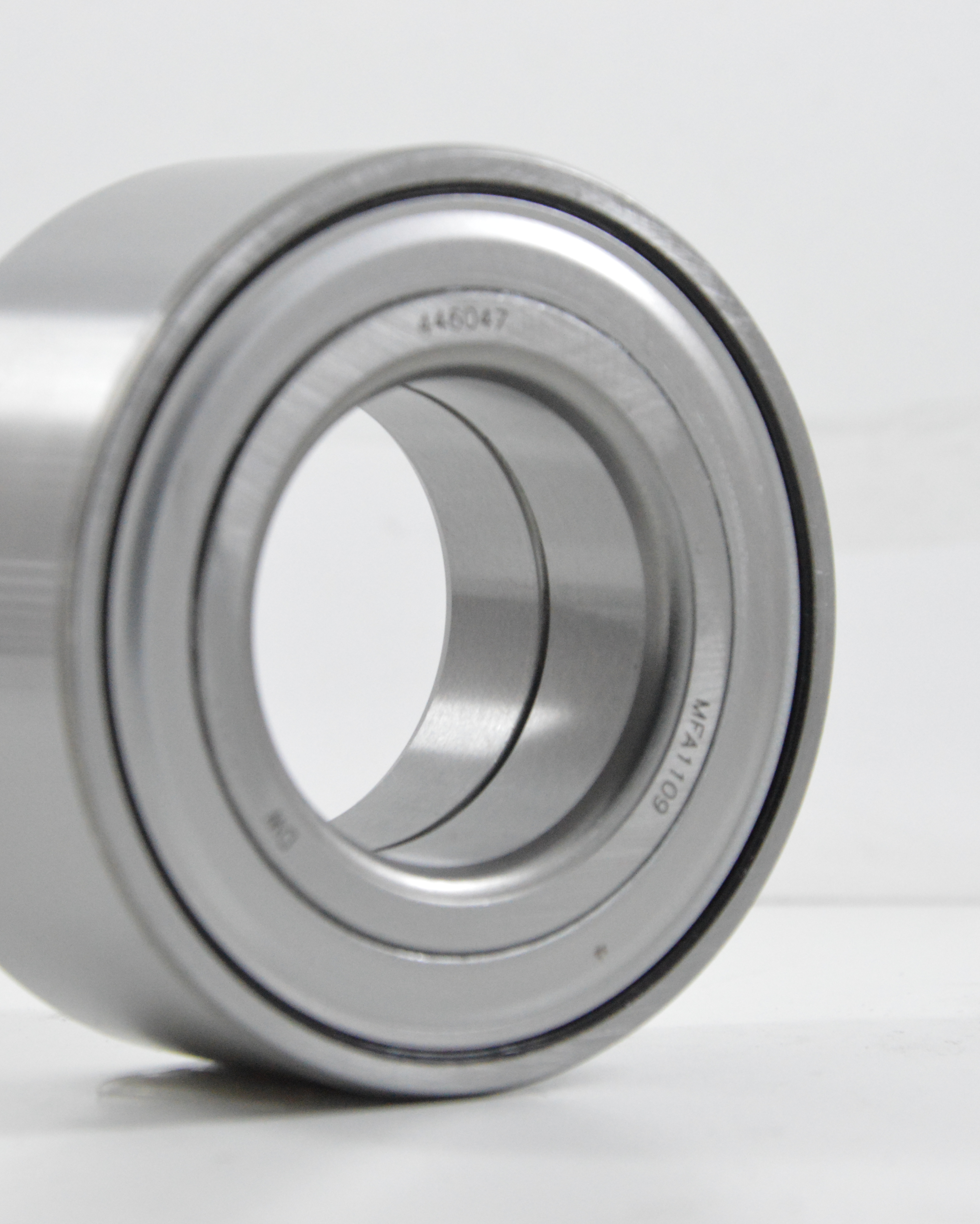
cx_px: 439
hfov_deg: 10.4
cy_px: 611
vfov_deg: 12.9
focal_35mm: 149
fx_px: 5402
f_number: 8
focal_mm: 70
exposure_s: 1/100
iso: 3200
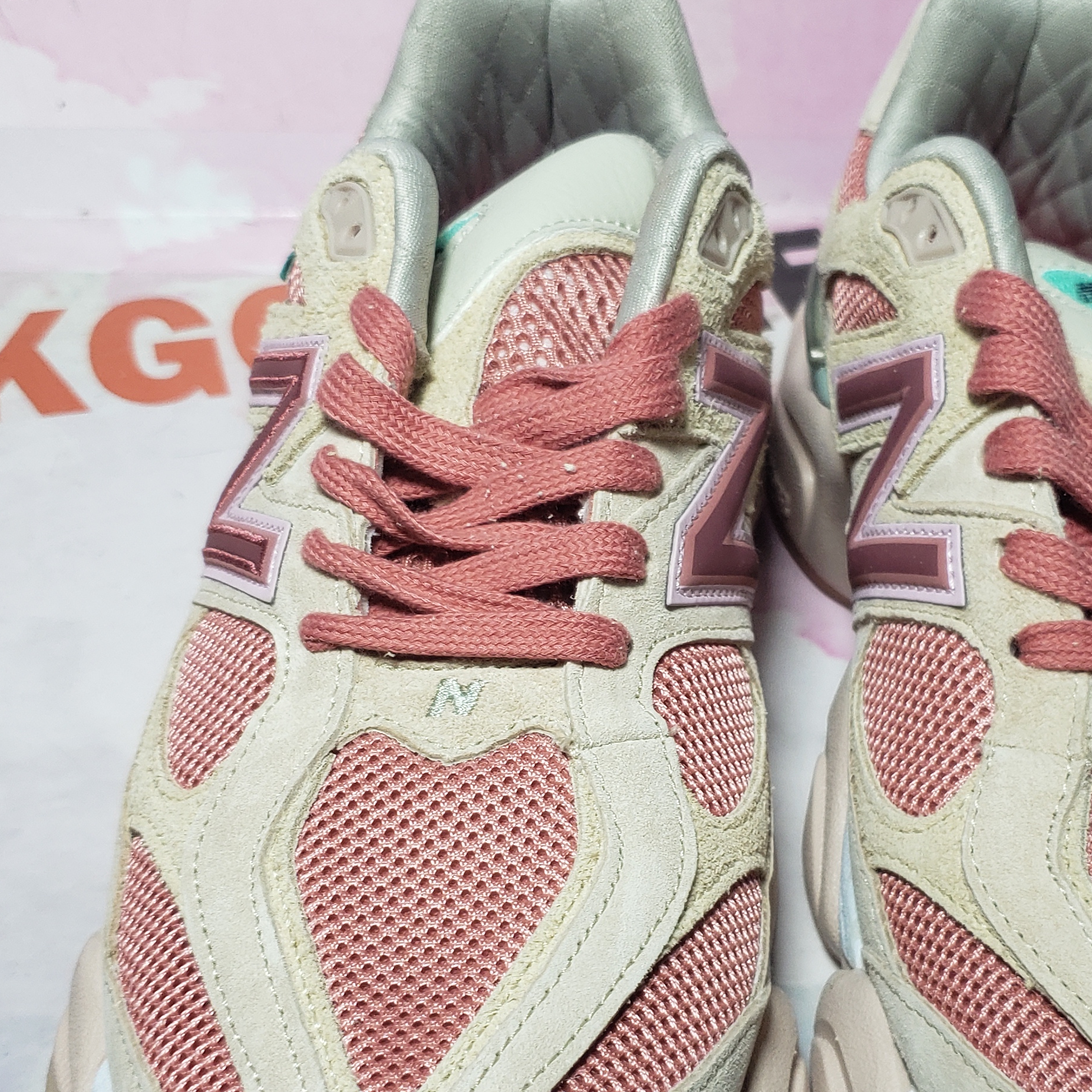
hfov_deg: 33.9
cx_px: 672
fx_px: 1785
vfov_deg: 33.9
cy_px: 678
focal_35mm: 50
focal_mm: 4.3
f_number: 1.5
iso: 50
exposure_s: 1/441
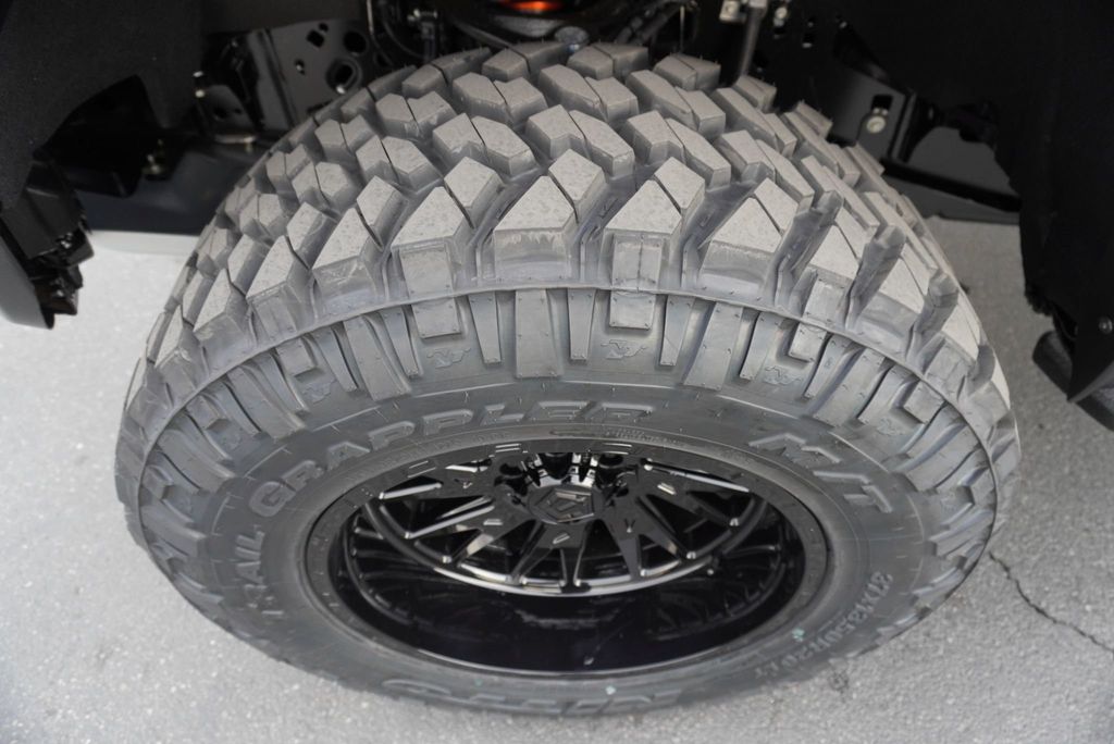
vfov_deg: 53.2
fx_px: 743
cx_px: 557
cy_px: 372
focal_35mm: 24
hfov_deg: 73.7
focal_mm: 16
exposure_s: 1/160
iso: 400
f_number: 4
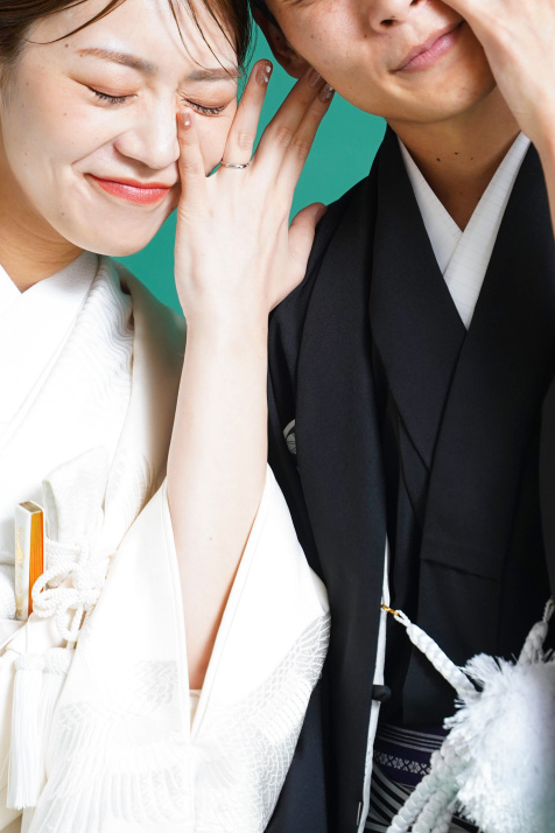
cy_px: 264
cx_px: 287
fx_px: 2798
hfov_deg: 11.3
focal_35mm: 121
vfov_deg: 16.9
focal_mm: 72
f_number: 4
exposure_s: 1/160
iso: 1000
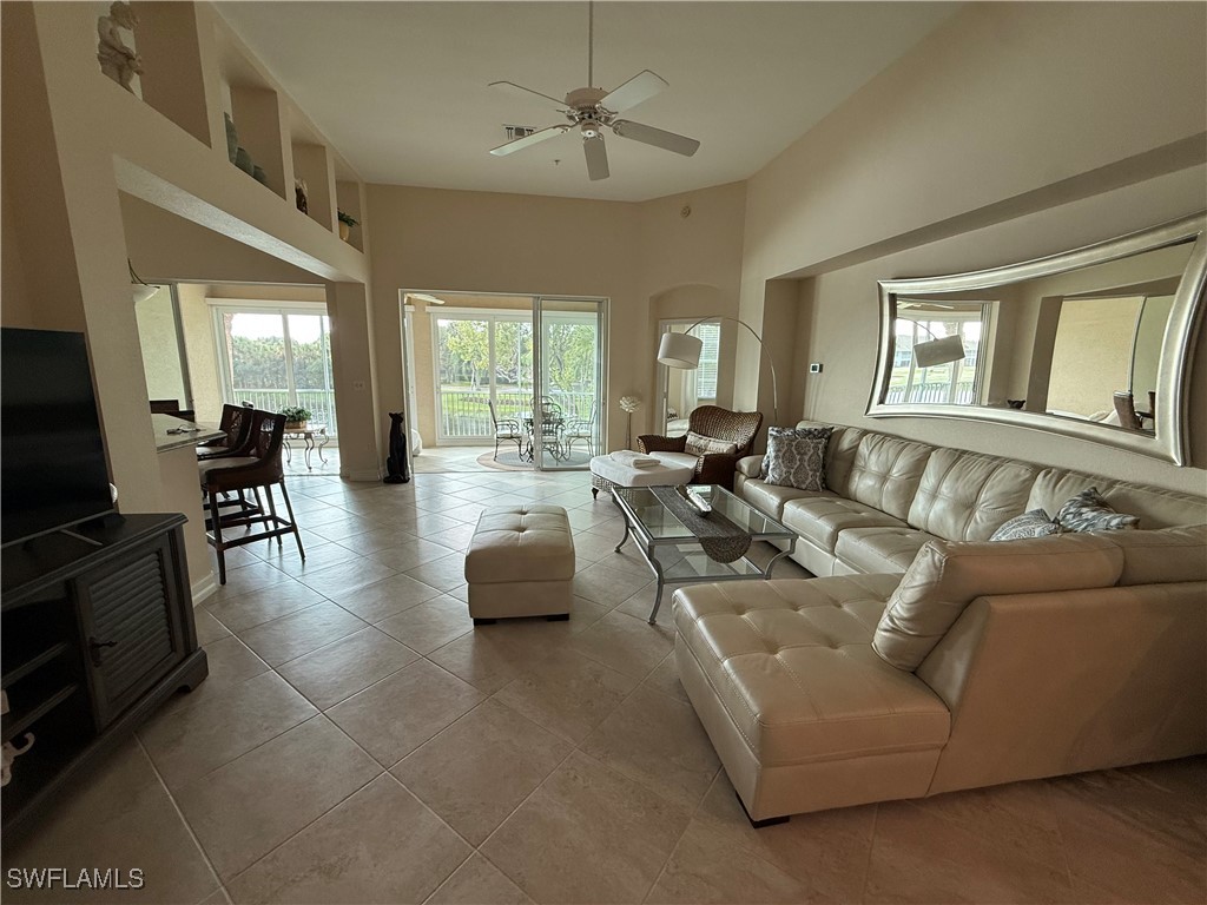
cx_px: 604
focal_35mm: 14
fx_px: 488
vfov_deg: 85.7
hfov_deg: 102.1
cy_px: 452
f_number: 2.2
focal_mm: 2.22
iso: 125
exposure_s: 1/120
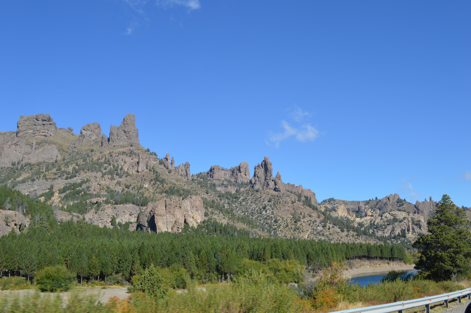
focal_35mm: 33
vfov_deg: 39.9
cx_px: 236
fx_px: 431
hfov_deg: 57.3
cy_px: 156
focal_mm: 22
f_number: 8
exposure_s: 1/250
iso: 100
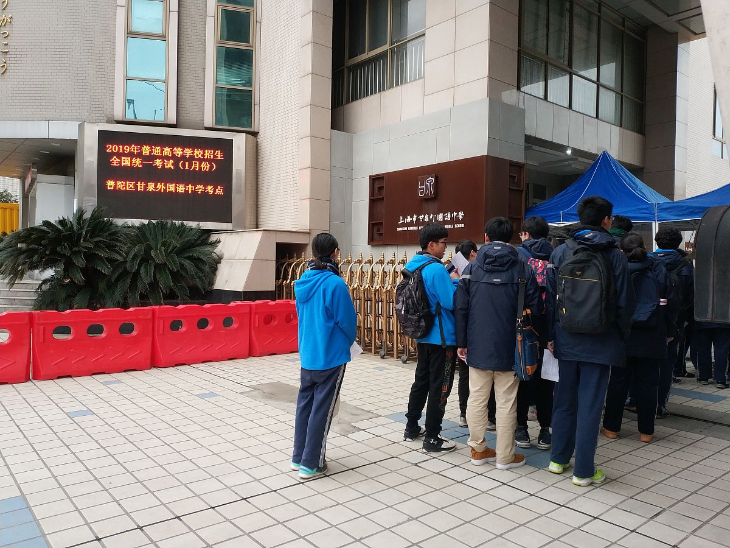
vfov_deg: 44.2
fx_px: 675
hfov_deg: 56.8
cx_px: 365
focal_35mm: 32
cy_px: 274
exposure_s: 1/50
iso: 198
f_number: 2
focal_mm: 4.5
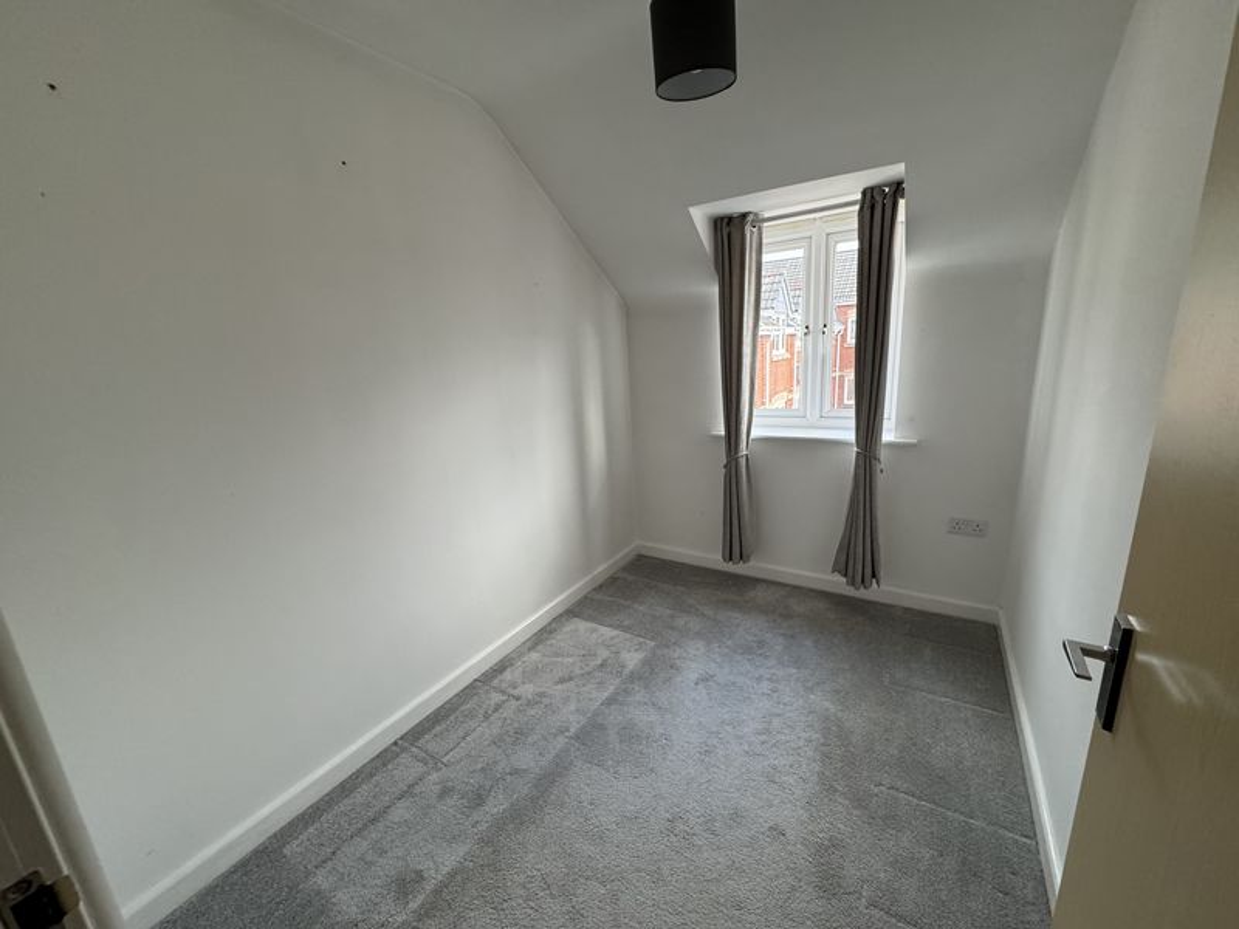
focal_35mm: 14
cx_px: 620
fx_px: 501
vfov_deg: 85.7
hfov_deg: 102.1
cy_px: 464
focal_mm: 2.22
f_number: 2.2
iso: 250
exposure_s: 1/99
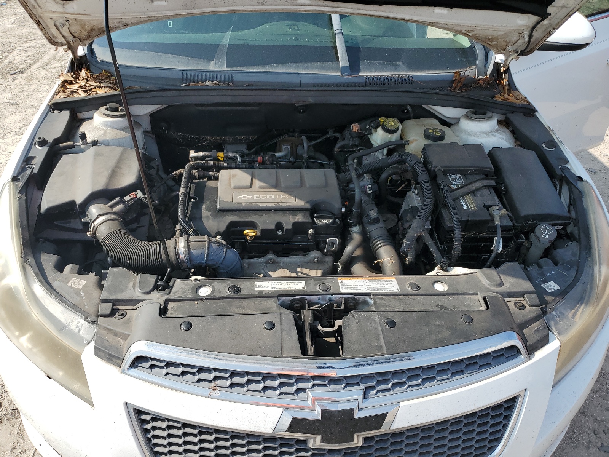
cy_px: 228
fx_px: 457
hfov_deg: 67.3
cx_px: 304
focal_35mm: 26
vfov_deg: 53.1
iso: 50
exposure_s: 1/2000
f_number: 1.5
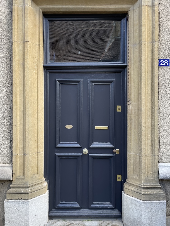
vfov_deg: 67.3
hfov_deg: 53.1
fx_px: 170
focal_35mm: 26
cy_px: 113
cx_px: 85
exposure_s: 1/222
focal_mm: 4.2
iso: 32
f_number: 1.6
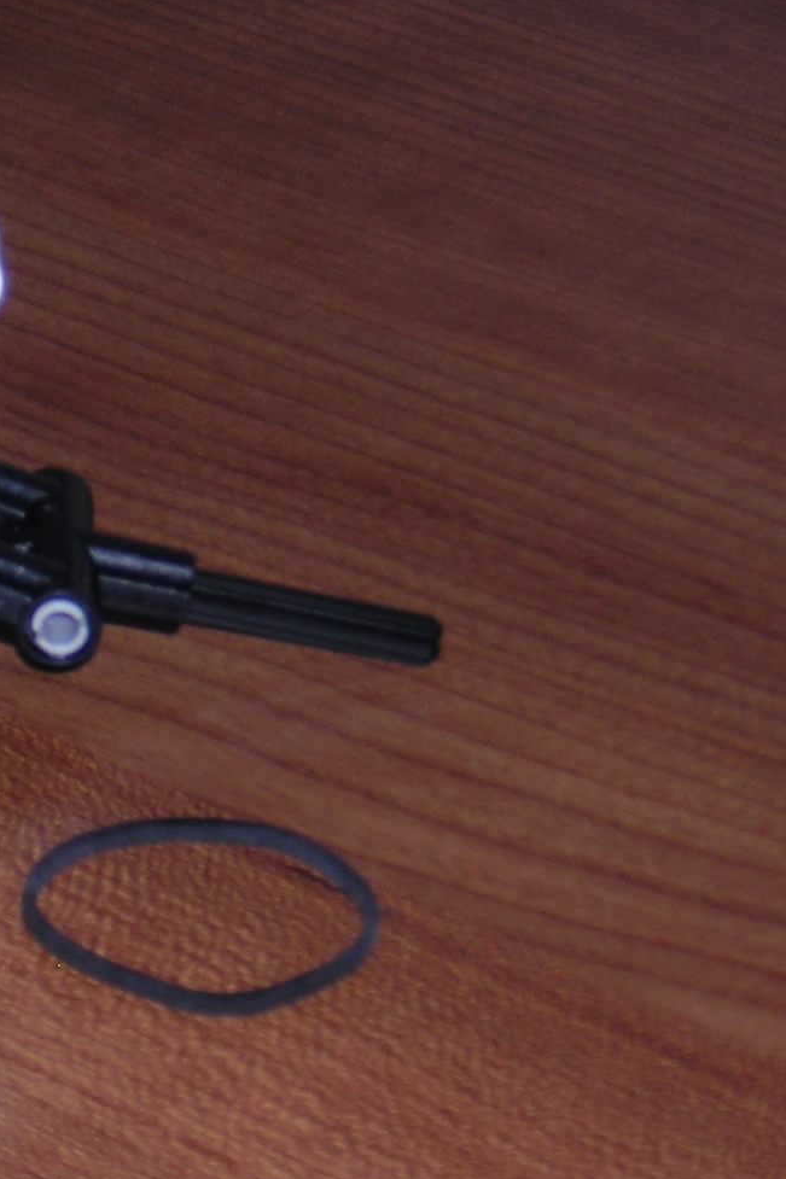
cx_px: 130
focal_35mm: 184
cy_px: 547
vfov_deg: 11.2
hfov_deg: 7.4
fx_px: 6028
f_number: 4.7
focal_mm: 14.1
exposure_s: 1/60.1
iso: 100
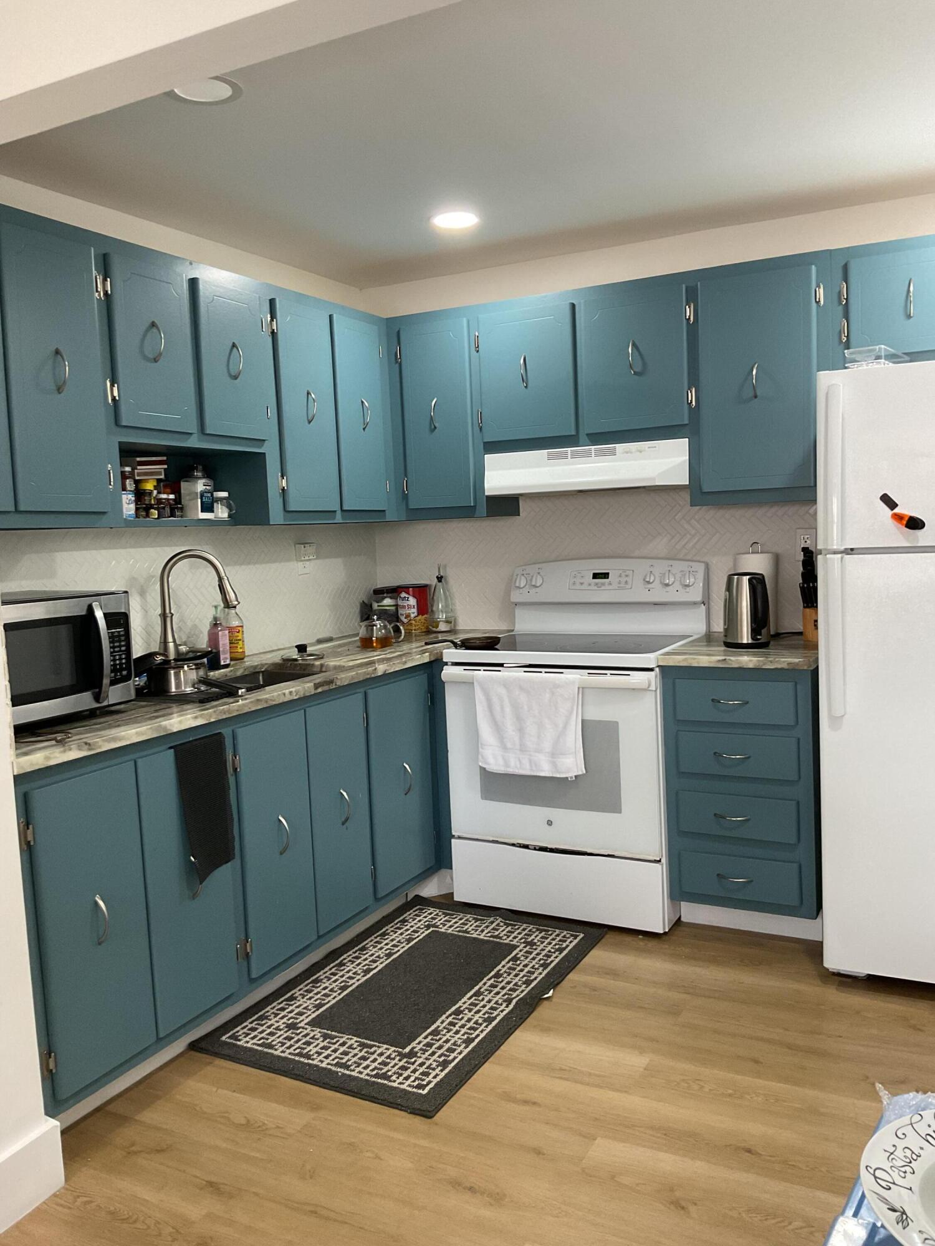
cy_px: 623
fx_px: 1044
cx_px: 468
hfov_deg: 48.2
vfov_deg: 61.7
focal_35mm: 29
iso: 100
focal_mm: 3
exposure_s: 1/60
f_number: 1.8
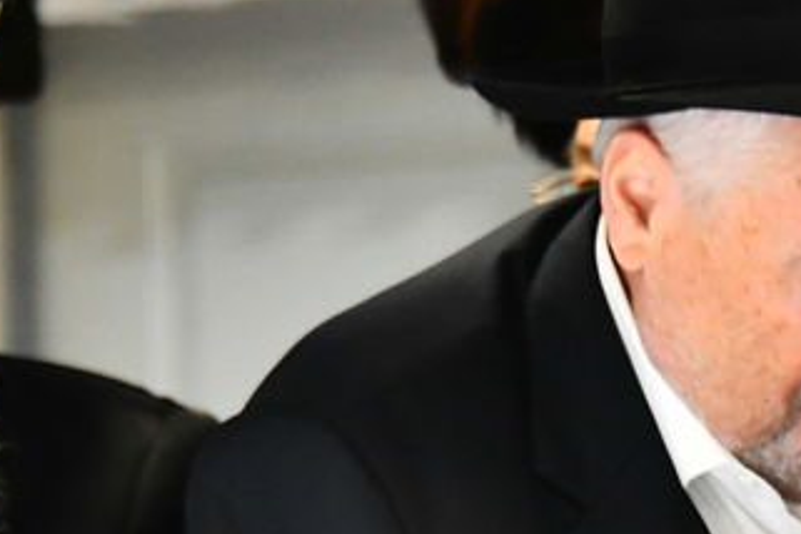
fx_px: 11836
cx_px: 1230
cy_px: 705
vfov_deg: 2.6
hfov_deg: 3.9
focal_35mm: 532
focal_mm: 122
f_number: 5.6
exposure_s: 1/125
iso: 2000
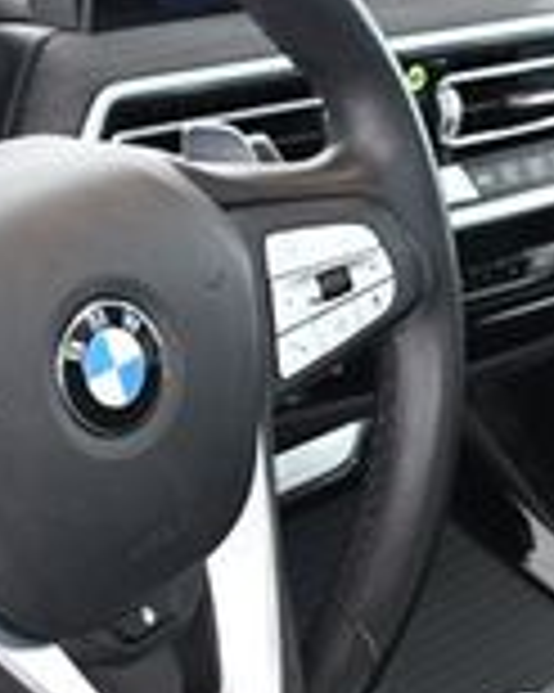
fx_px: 2154
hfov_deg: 14.6
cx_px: 338
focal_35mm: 105
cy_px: 482
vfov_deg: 18.2
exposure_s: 1/80
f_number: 4.5
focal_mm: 18
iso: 2500
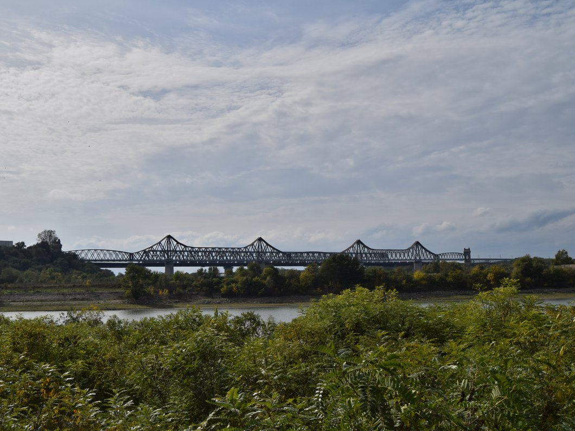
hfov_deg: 49.4
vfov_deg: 38.1
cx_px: 256
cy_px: 216
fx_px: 624
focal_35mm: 38
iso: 200
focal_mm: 23
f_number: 11
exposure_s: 1/500
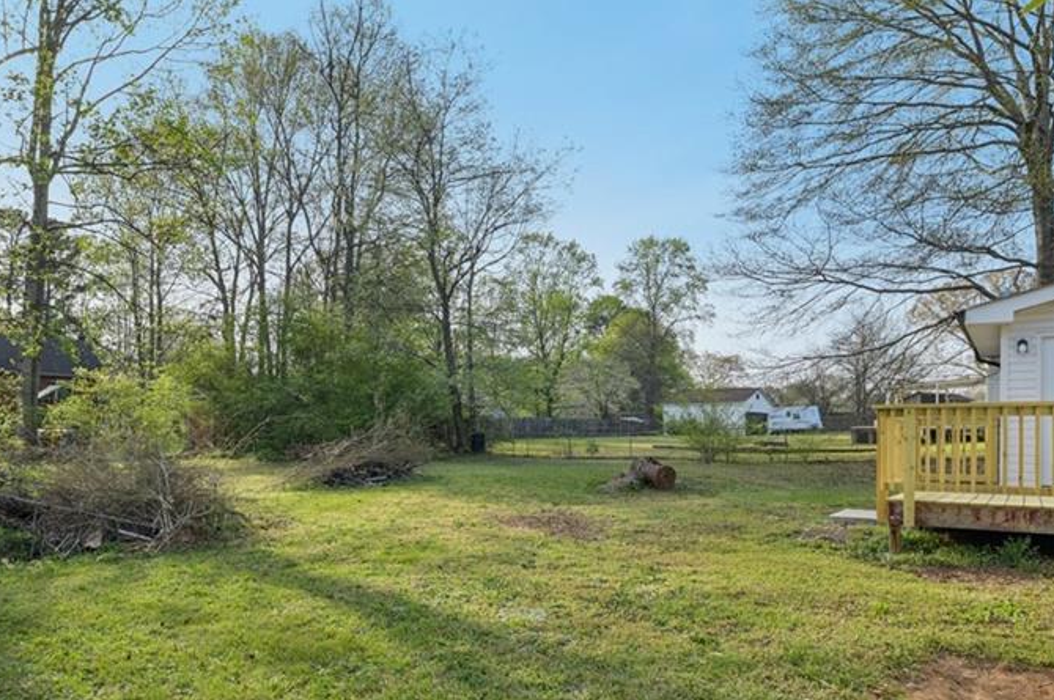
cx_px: 436
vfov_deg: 48.7
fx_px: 760
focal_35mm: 26
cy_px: 459
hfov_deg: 68.9
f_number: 8
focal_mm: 17
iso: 200
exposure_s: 1/200
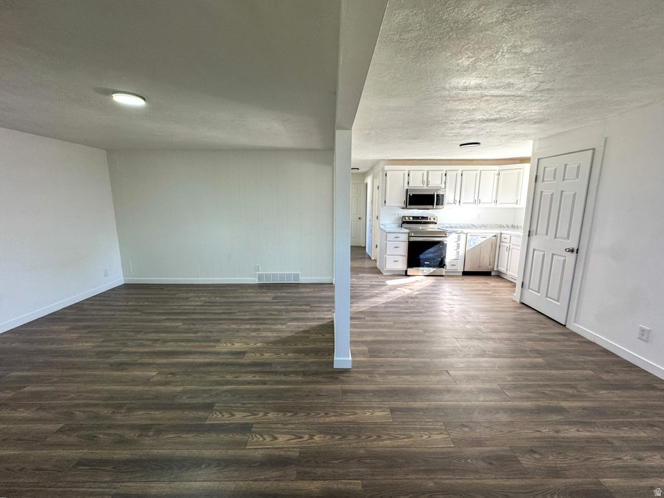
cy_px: 249
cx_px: 332
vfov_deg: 85.7
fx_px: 269
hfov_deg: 102.1
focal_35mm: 14
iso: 160
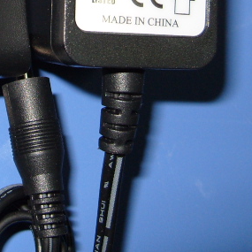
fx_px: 914
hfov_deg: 15.5
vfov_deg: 15.0
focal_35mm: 111
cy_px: -76
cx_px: 12
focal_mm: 7.8
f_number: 2.8
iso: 100
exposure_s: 1/45
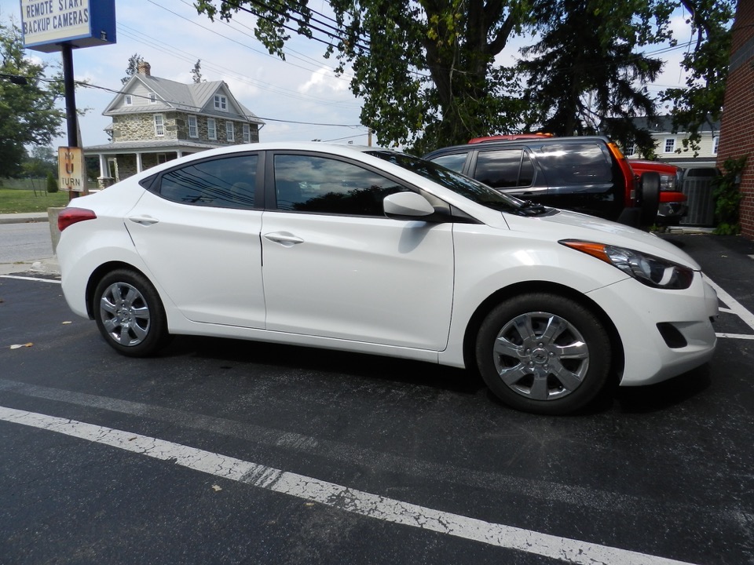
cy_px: 282
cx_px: 377
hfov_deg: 73.9
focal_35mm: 23
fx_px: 501
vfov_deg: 58.9
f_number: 4
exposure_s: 1/1000
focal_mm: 4
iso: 160
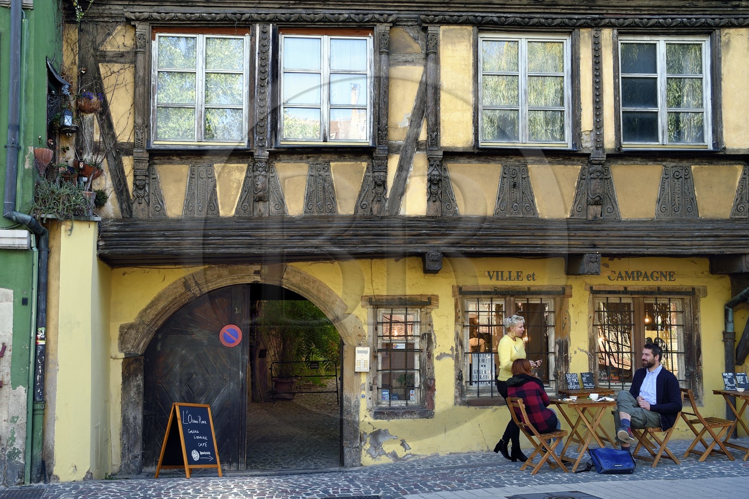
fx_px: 790
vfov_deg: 35.0
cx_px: 374
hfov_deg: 50.7
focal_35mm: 38
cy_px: 250
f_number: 6.3
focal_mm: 38
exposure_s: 1/80
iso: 200
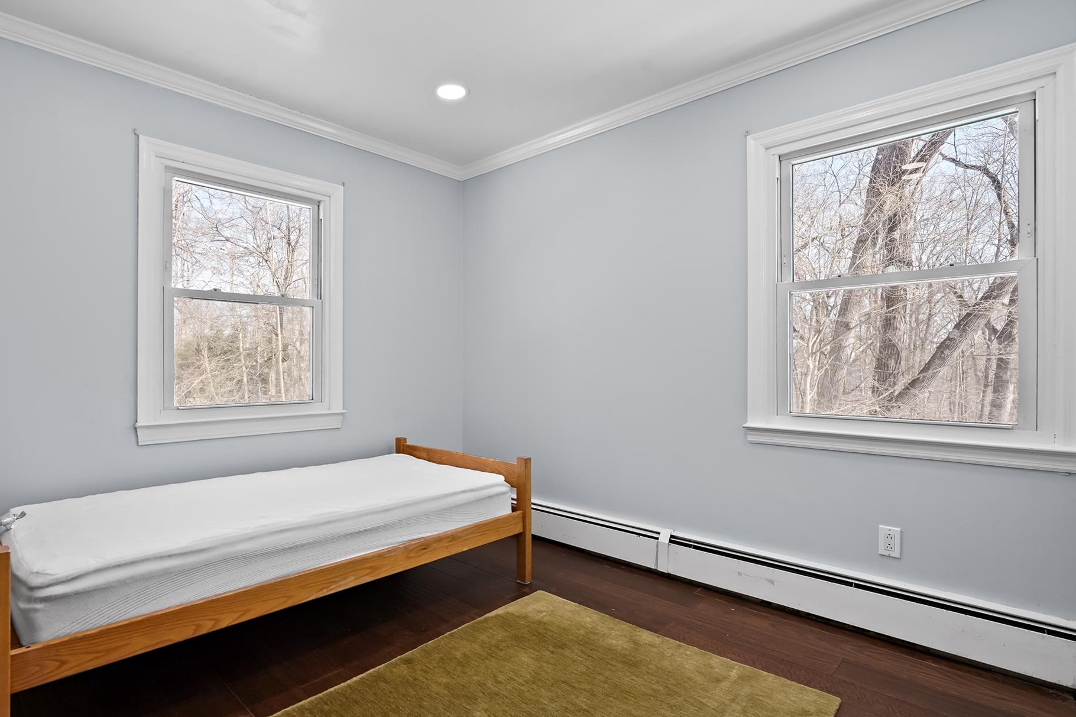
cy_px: 378
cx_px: 481
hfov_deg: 89.7
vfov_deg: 67.3
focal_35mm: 18
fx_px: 538
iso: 400
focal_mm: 16
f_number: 7.1
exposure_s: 1/13
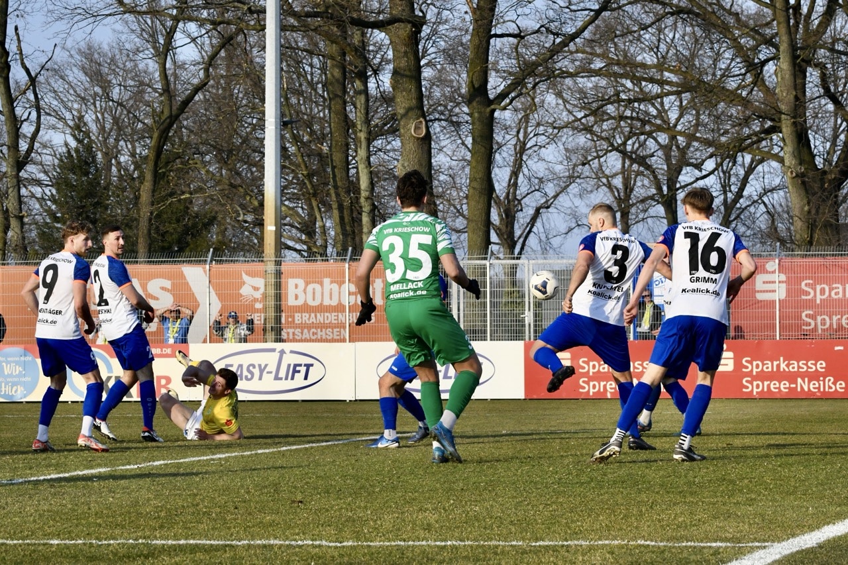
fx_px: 2826
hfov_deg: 17.1
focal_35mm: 120
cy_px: 282
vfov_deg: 11.4
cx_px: 424
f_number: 13
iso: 2500
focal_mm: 120
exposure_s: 1/1600
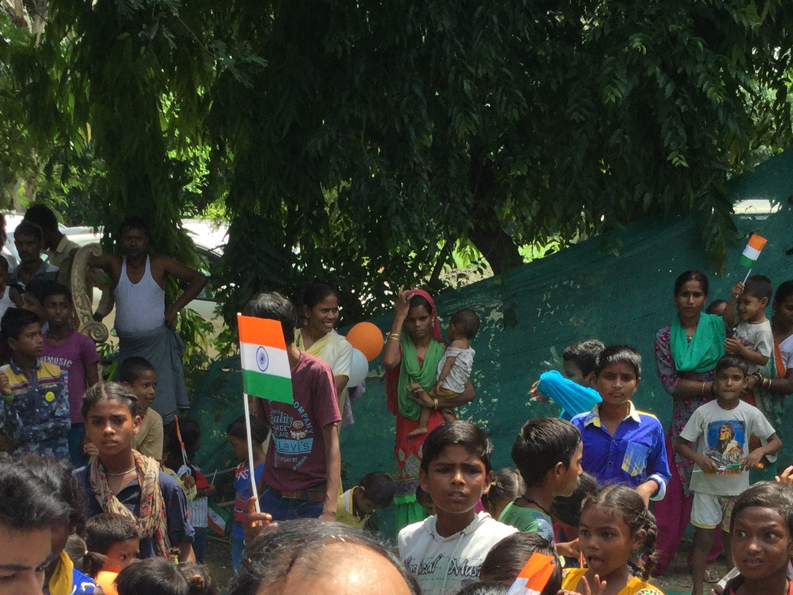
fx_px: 1489
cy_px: 622
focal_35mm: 65
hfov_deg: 29.7
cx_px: 296
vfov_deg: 21.6
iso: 25
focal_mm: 3.3
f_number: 2.4
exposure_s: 1/562
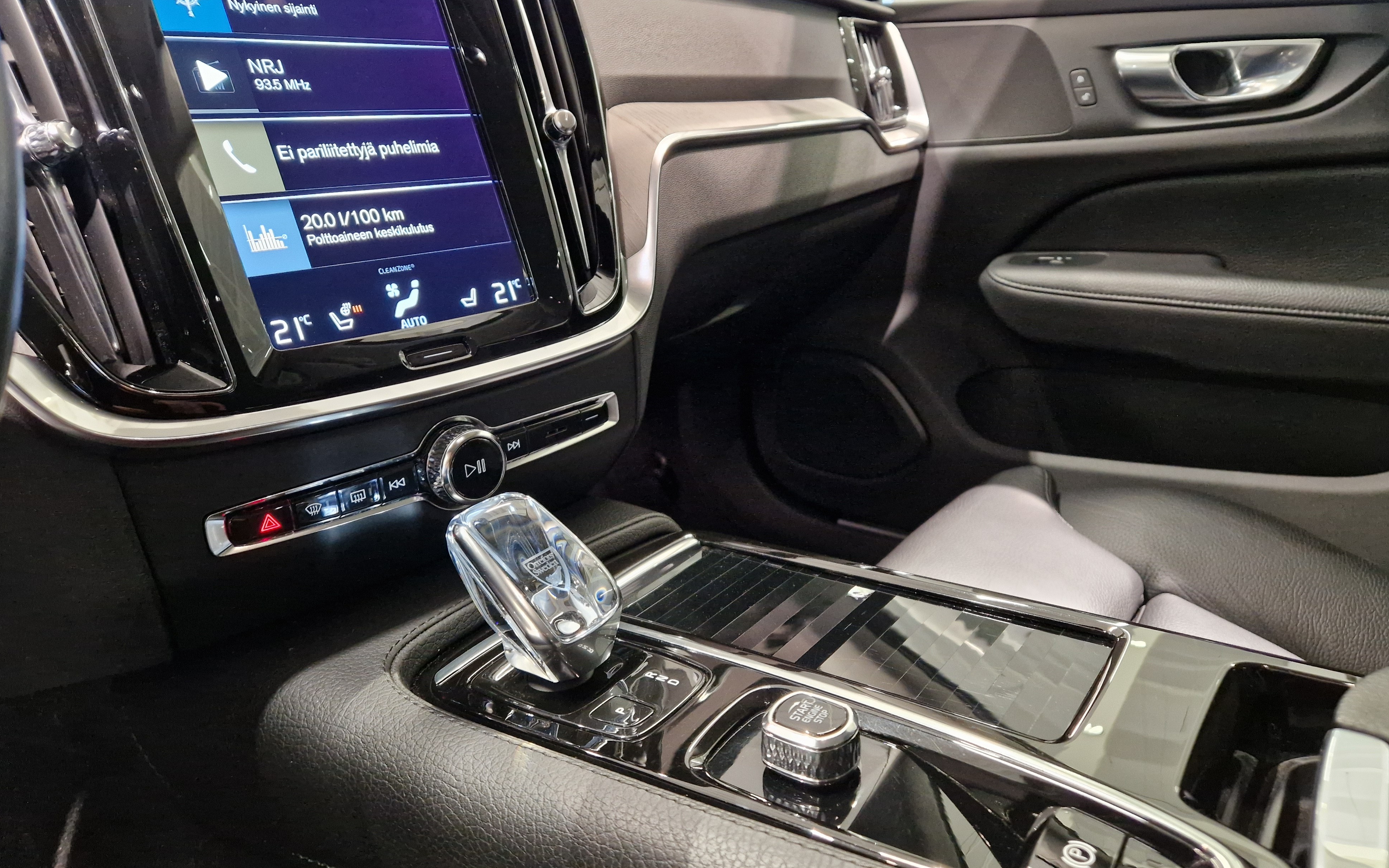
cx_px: 709
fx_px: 946
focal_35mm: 25
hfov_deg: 72.5
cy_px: 413
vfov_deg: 49.3
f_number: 1.8
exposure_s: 1/100
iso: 640
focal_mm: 5.4
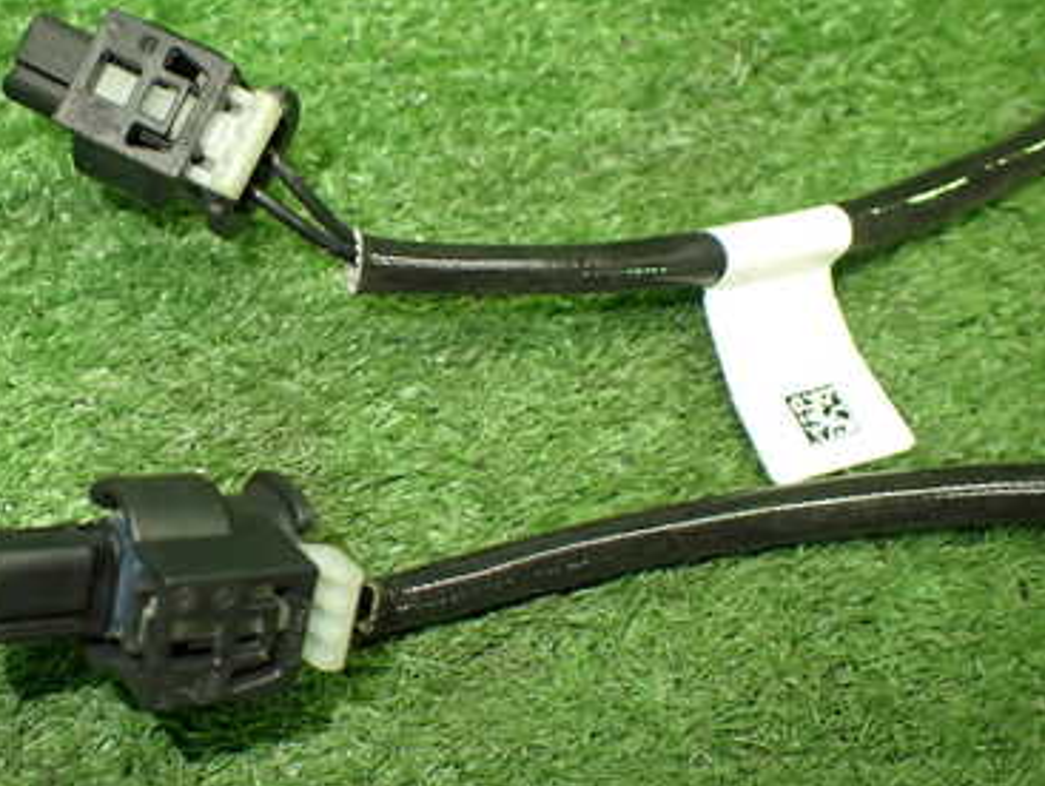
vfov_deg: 29.7
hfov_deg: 37.4
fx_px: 1481
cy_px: 407
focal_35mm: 49
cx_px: 199
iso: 800
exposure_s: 1/125
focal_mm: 5.4
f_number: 2.3
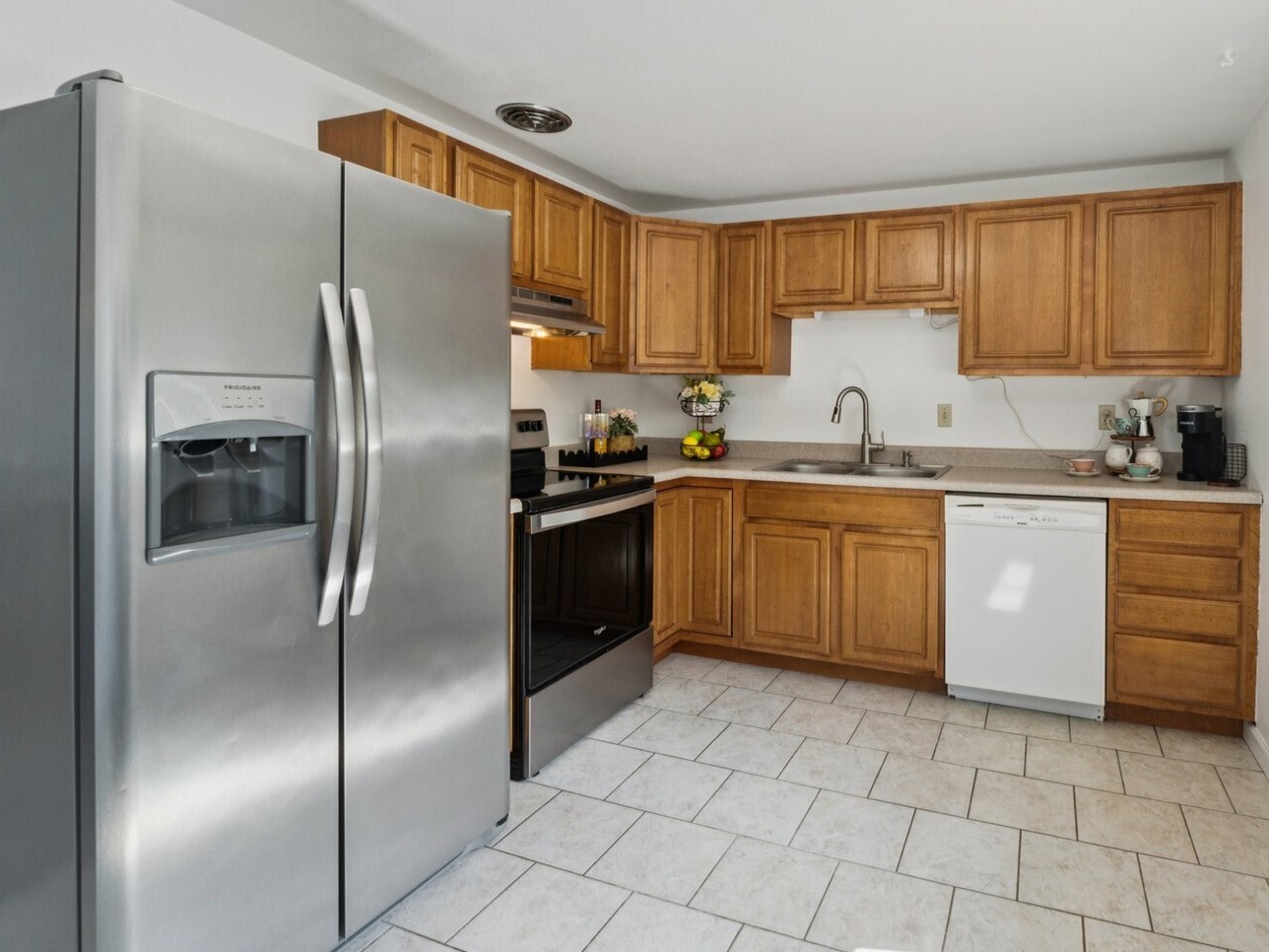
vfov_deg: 68.3
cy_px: 408
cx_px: 791
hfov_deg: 83.1
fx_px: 697
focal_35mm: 19
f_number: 10
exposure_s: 1/10
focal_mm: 10
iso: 250
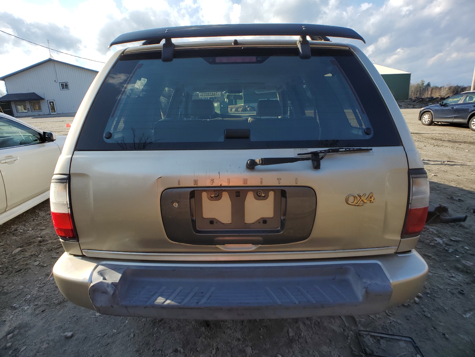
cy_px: 178
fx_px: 357
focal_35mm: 26
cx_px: 238
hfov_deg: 67.3
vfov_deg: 53.1
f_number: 1.5
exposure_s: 1/1667
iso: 50
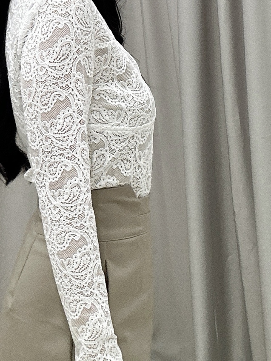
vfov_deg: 29.8
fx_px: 678
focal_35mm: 65
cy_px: 162
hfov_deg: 22.3
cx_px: 56
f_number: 1.9
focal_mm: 2.69
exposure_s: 1/50
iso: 125
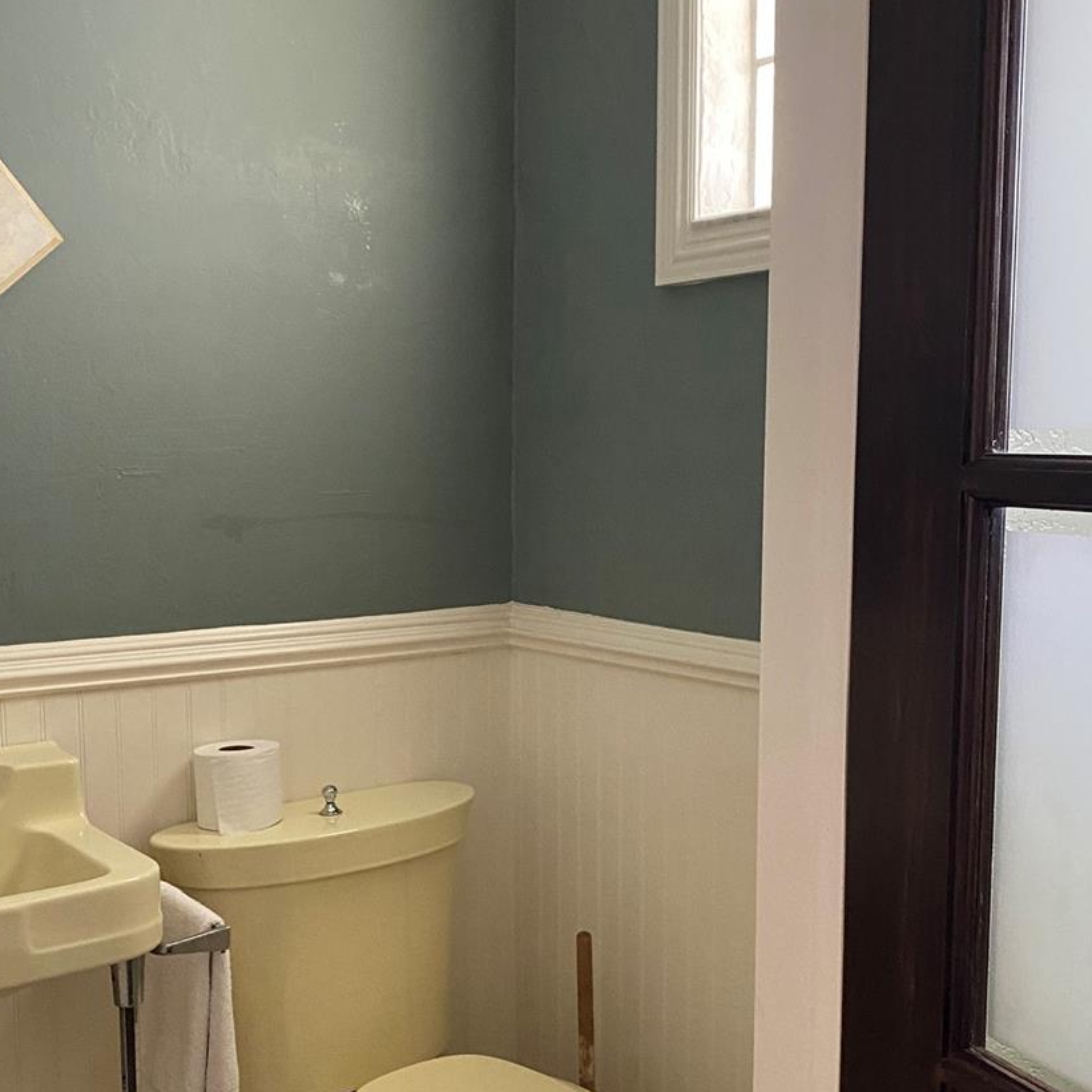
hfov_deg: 39.1
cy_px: 648
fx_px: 1535
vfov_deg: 39.0
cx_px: 499
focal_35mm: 43
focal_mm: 4.25
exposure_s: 1/40
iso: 400
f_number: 1.8
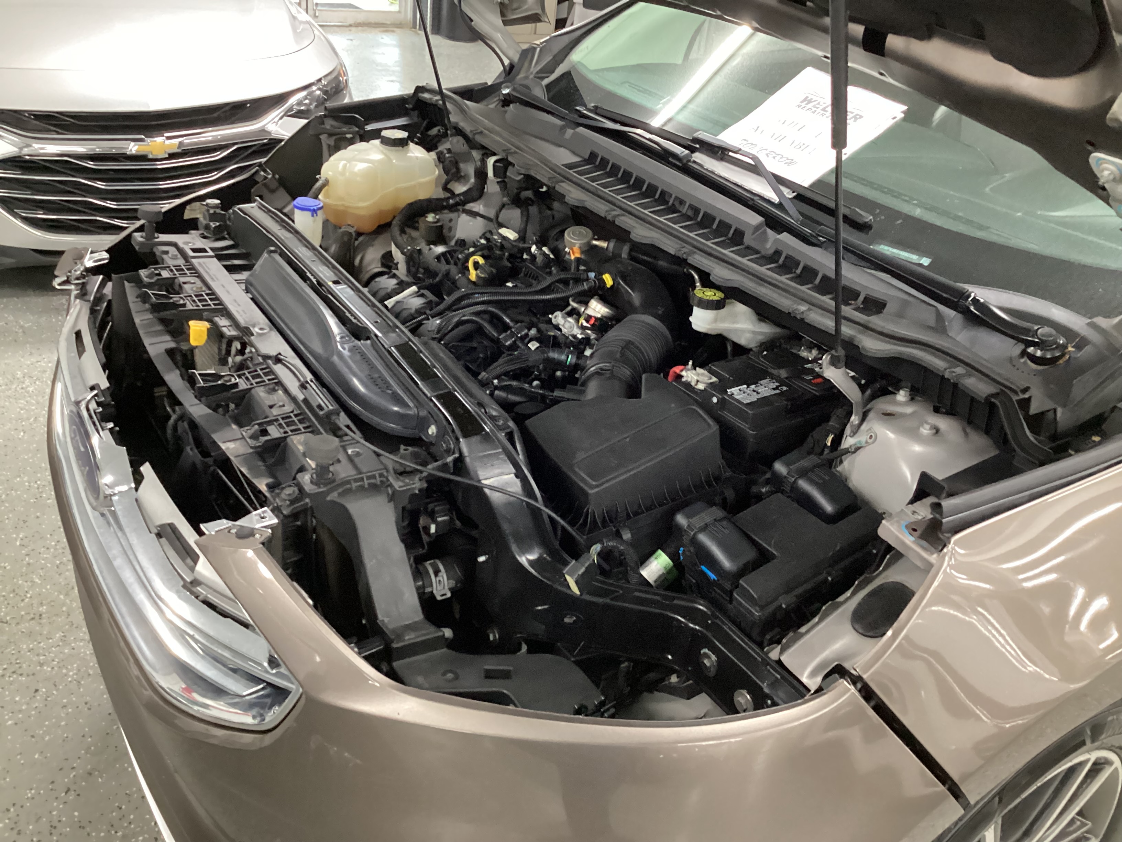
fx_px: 1005
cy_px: 421
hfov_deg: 58.4
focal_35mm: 31
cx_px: 561
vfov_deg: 45.4
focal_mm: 3.3
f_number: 2.4
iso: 640
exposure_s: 1/30
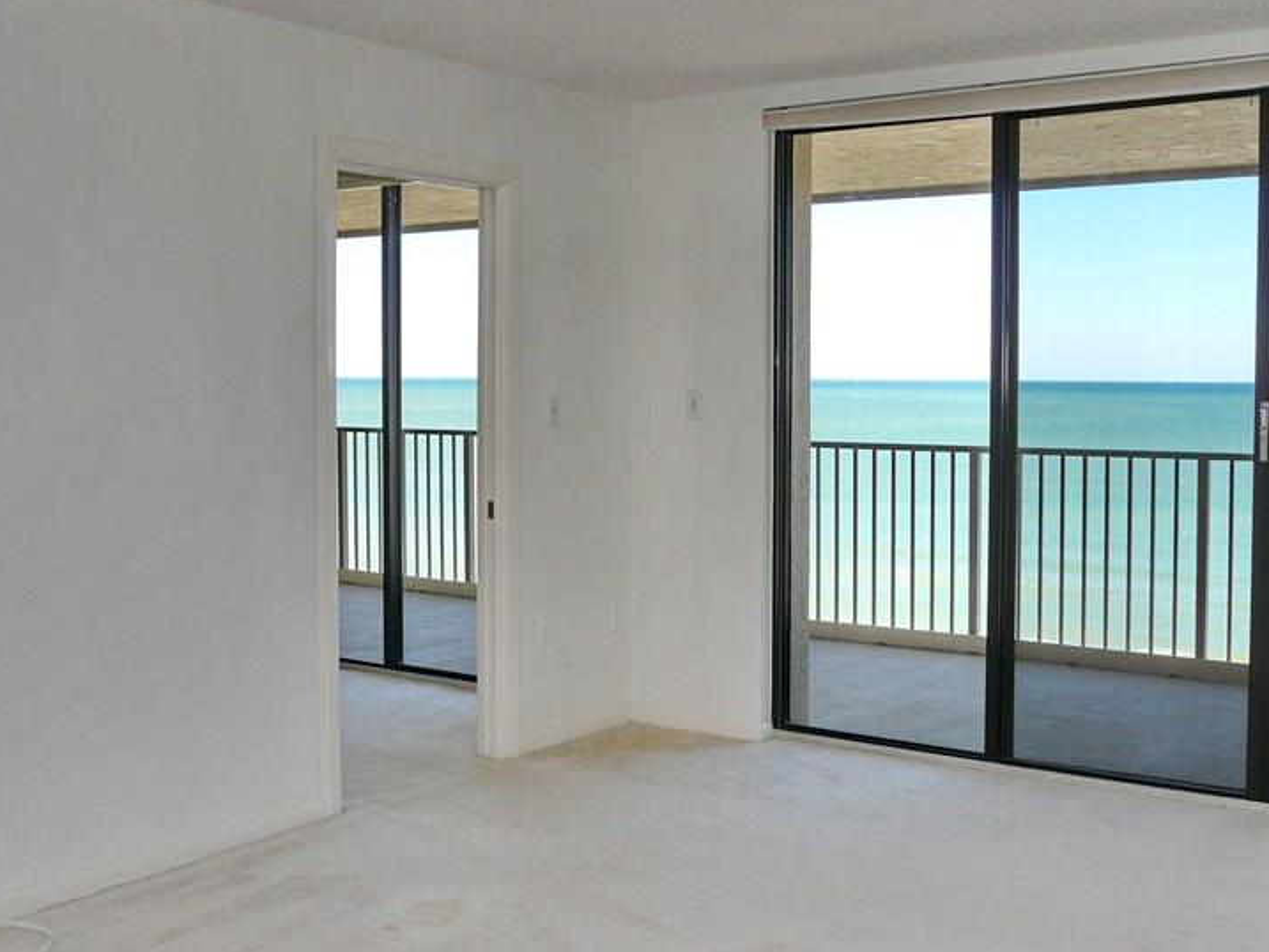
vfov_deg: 36.0
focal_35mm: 40
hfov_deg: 46.6
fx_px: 1467
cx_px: 745
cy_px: 446
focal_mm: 4.6
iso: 100
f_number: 4
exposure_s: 1/125
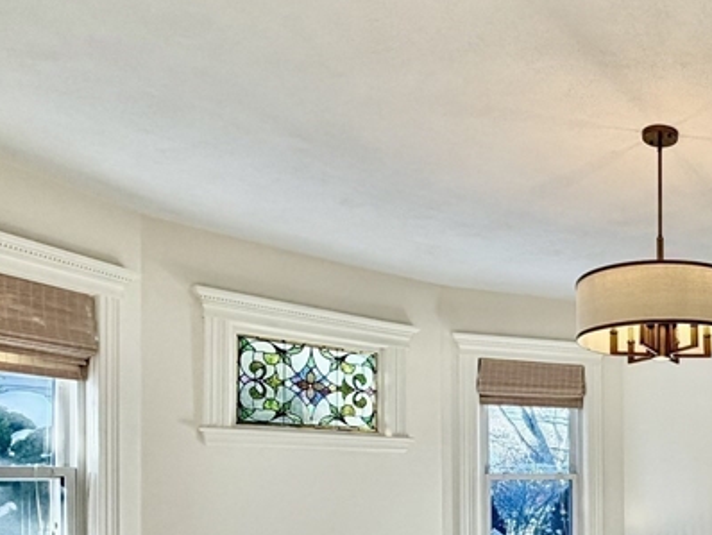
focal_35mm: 36
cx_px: 692
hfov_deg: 44.6
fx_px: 741
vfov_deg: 37.3
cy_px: 476
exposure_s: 1/120
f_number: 2.2
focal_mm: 2.22
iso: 80
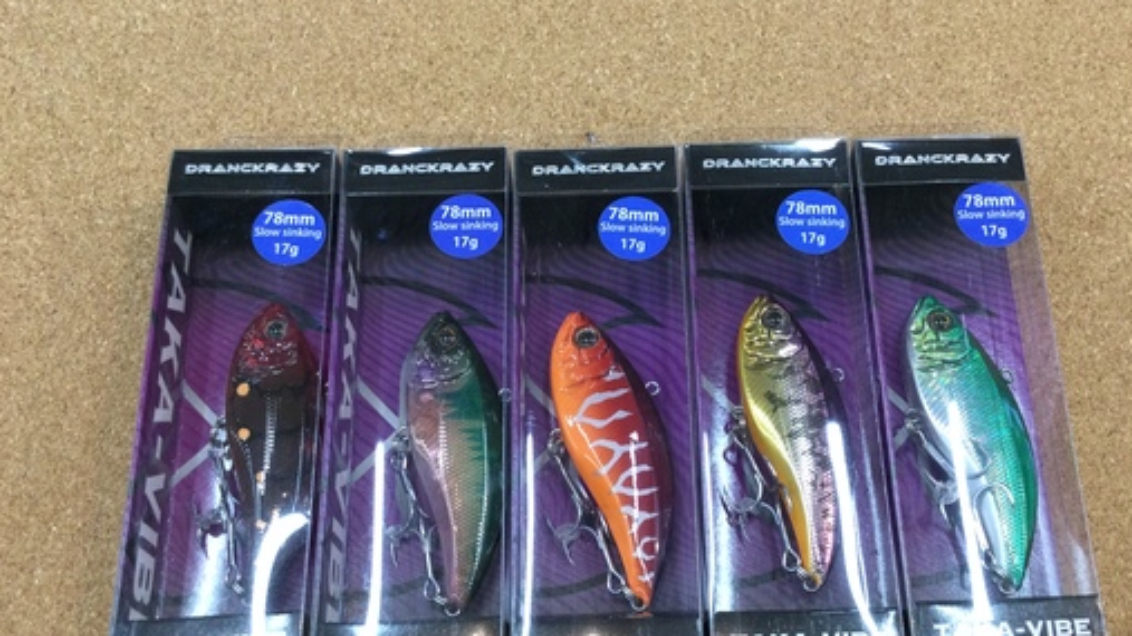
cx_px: 614
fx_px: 1200
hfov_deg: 50.4
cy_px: 391
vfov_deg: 29.6
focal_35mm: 40
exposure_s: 1/30
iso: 40
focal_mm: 3.3
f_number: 2.4
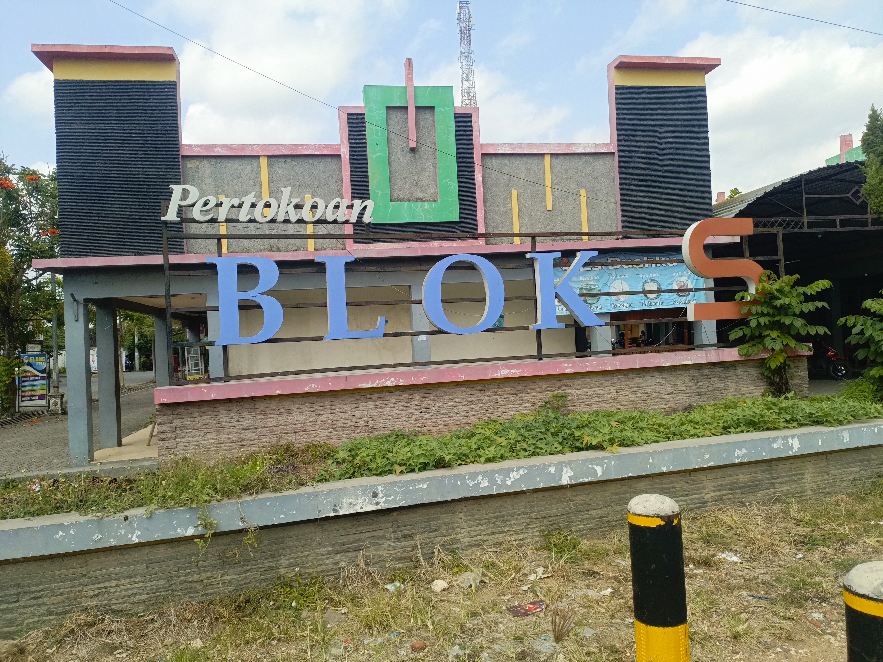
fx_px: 638
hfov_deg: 69.4
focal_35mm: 25
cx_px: 442
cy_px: 331
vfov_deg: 54.9
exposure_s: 1/1079
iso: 116
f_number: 1.69
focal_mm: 4.76
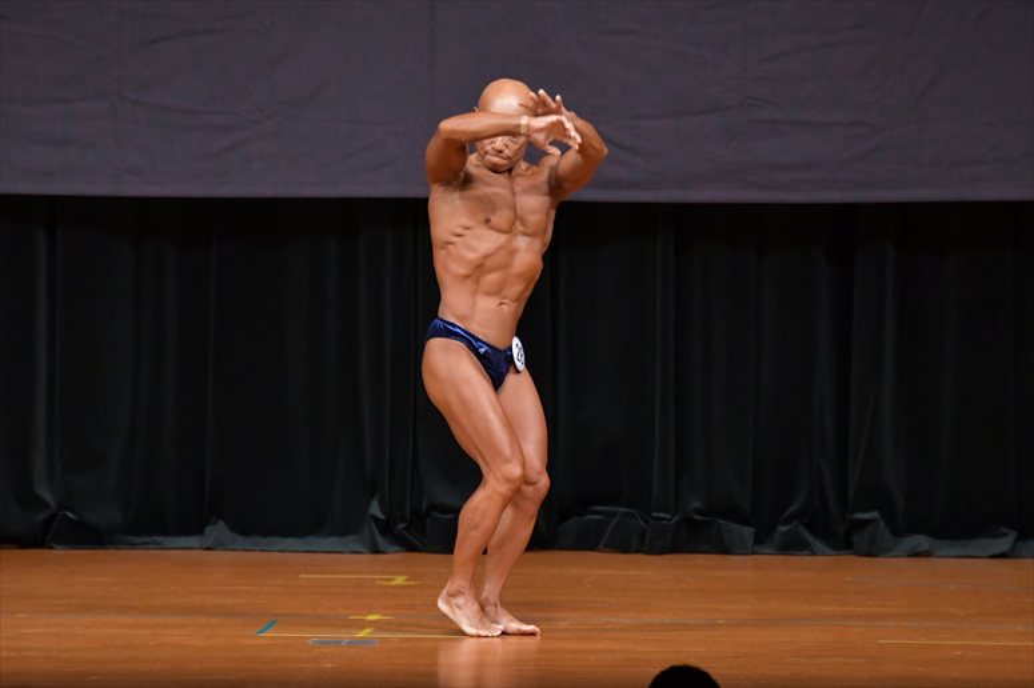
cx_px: 517
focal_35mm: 300
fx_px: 8613
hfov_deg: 6.9
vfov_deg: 4.6
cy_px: 344
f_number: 5.6
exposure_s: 1/400
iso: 5000
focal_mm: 200
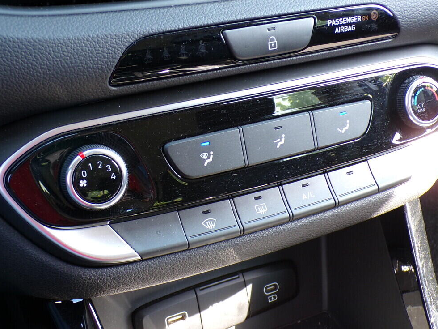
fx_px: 595
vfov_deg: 30.9
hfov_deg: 40.4
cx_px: 242
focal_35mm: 47
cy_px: 155
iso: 150
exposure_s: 1/34
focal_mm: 5.8
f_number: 3.2
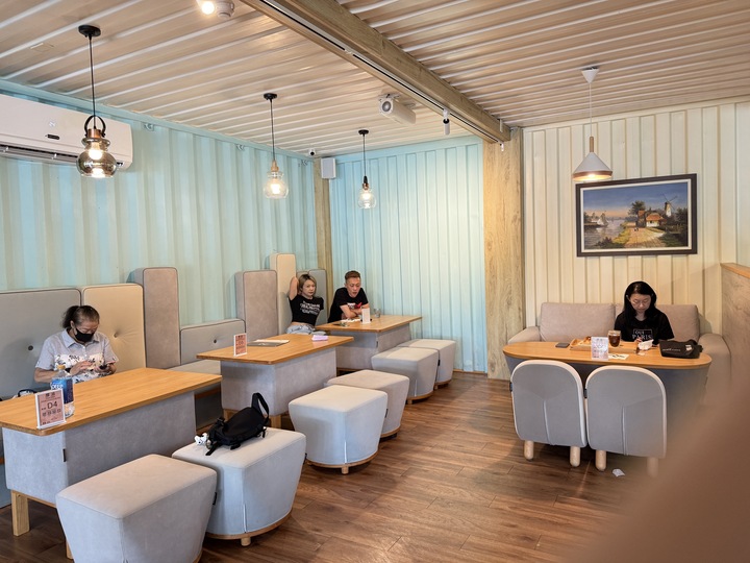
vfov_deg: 56.8
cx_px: 375
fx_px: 520
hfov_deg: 71.6
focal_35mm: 24
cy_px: 282
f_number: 1.78
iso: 200
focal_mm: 6.76
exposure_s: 1/60
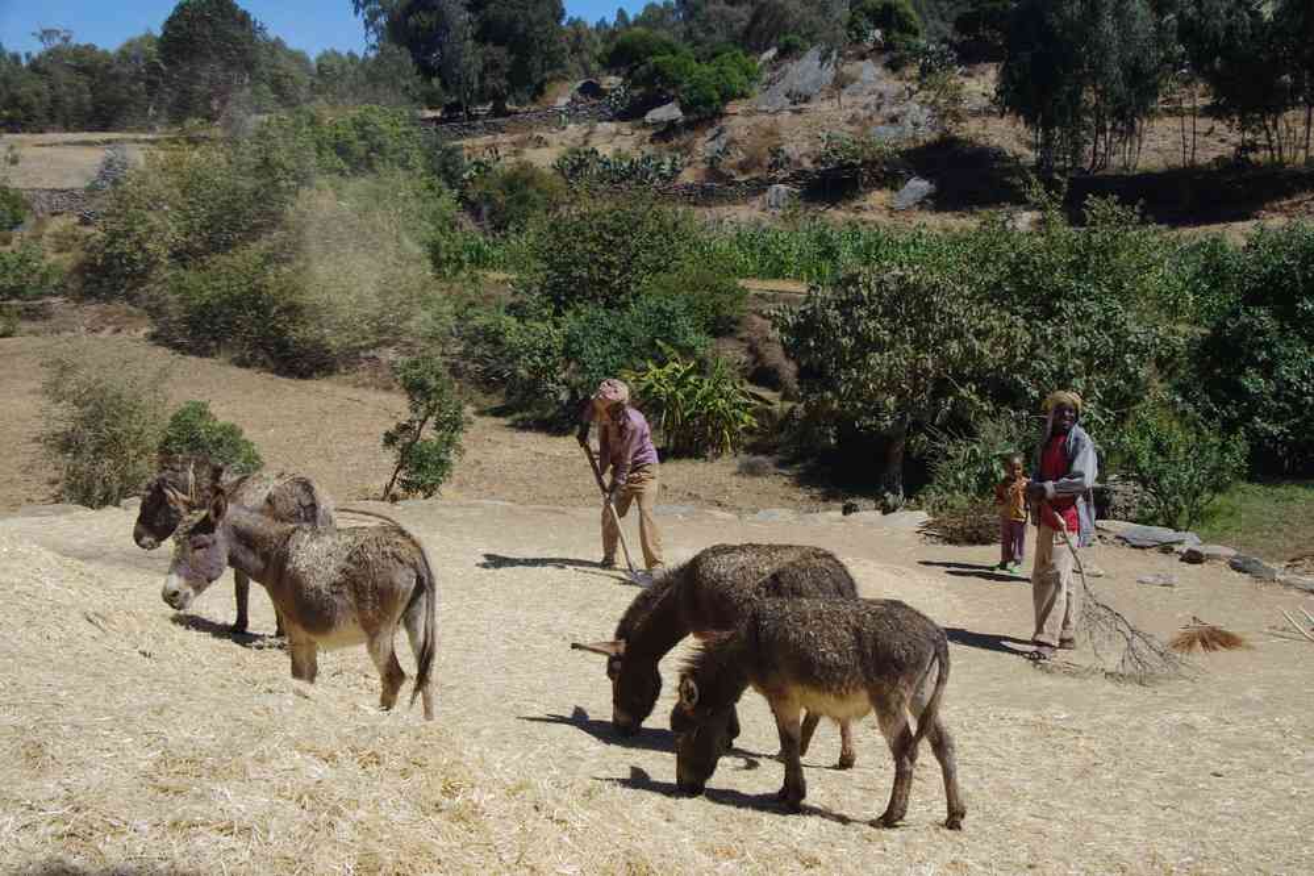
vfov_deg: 27.5
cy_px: 438
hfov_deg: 40.3
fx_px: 1788
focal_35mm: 49
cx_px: 657
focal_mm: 32.5
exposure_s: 1/125
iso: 200
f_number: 11
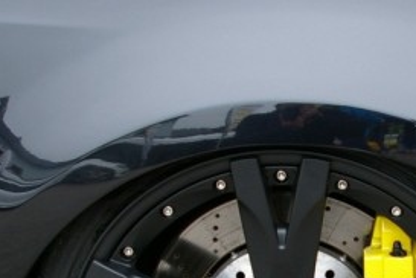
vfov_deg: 14.6
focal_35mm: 92
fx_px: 1068
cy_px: 248
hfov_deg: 21.7
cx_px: 338
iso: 200
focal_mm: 21
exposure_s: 1/60
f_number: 4.5
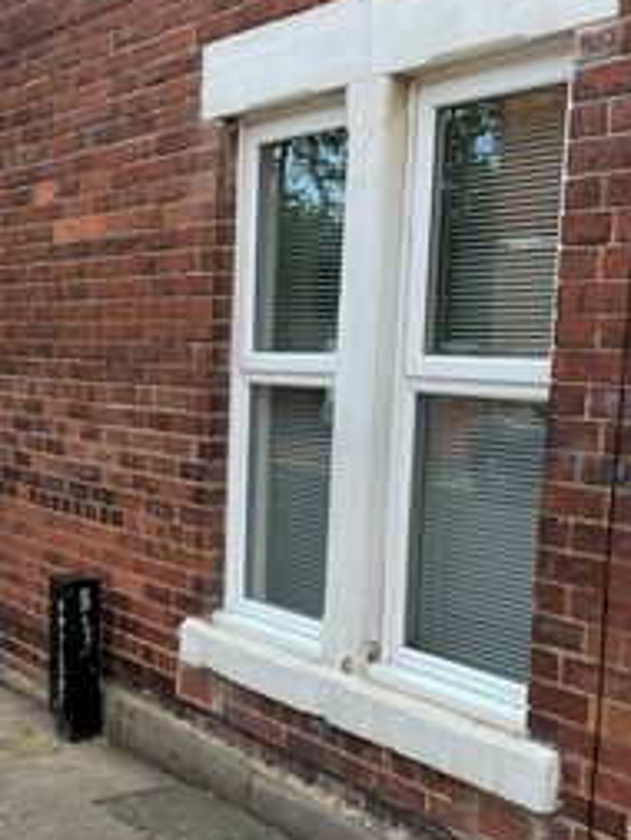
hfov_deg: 26.2
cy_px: 556
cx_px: 70
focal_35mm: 54
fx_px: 1311
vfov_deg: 35.2
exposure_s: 1/460
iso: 32
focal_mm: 4.25
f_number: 1.8
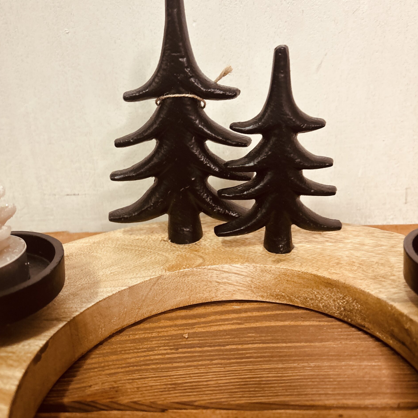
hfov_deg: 52.5
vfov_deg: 52.5
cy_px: 200
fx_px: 424
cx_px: 209
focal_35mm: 31
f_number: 1.6
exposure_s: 1/50
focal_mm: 5.96
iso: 250
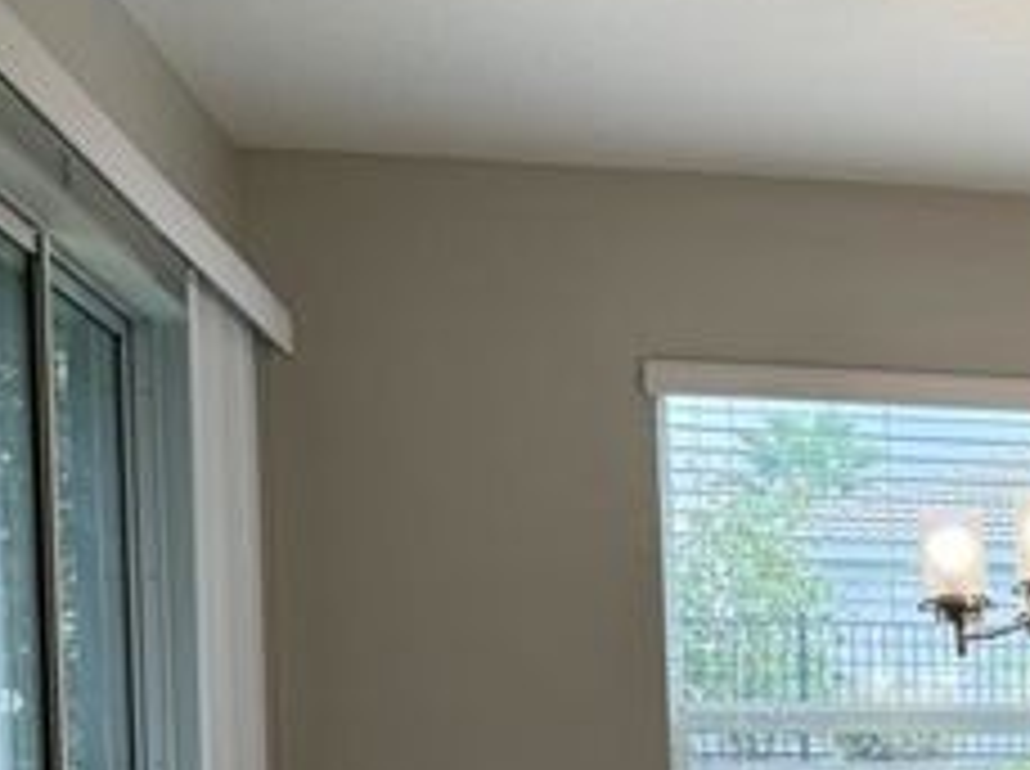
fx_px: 2198
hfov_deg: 23.0
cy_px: 905
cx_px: 1388
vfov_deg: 18.8
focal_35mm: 74
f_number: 1.78
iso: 100
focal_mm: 6.76
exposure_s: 1/236
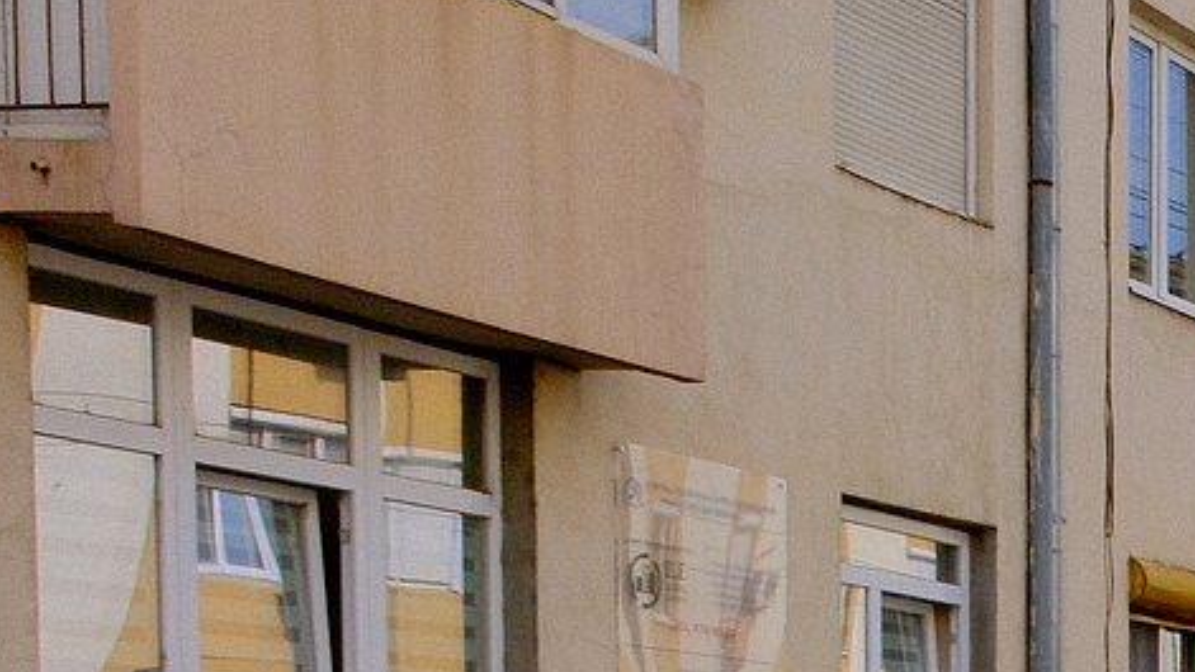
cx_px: 2054
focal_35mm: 110
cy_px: 1284
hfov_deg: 16.7
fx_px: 3486
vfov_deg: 10.3
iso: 640
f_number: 5.6
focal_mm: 16
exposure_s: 1/1300
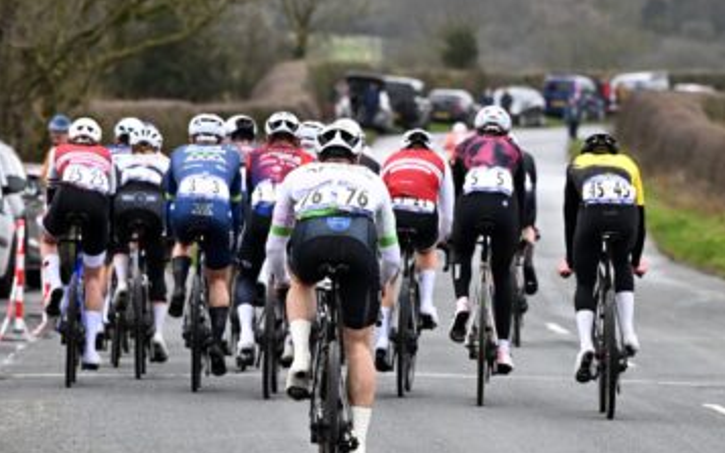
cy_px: 266
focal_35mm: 240
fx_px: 4741
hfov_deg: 8.7
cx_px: 321
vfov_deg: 5.5
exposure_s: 1/1000
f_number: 5.6
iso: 1000
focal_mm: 200
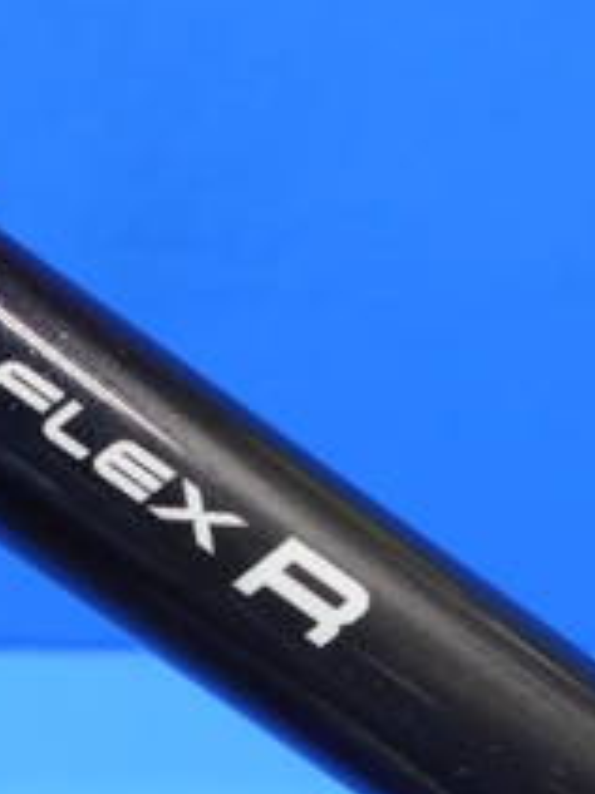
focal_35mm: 76
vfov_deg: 25.6
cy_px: 500
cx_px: 128
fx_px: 1744
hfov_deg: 19.2
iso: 160
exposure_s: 1/30
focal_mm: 4.5
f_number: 3.7
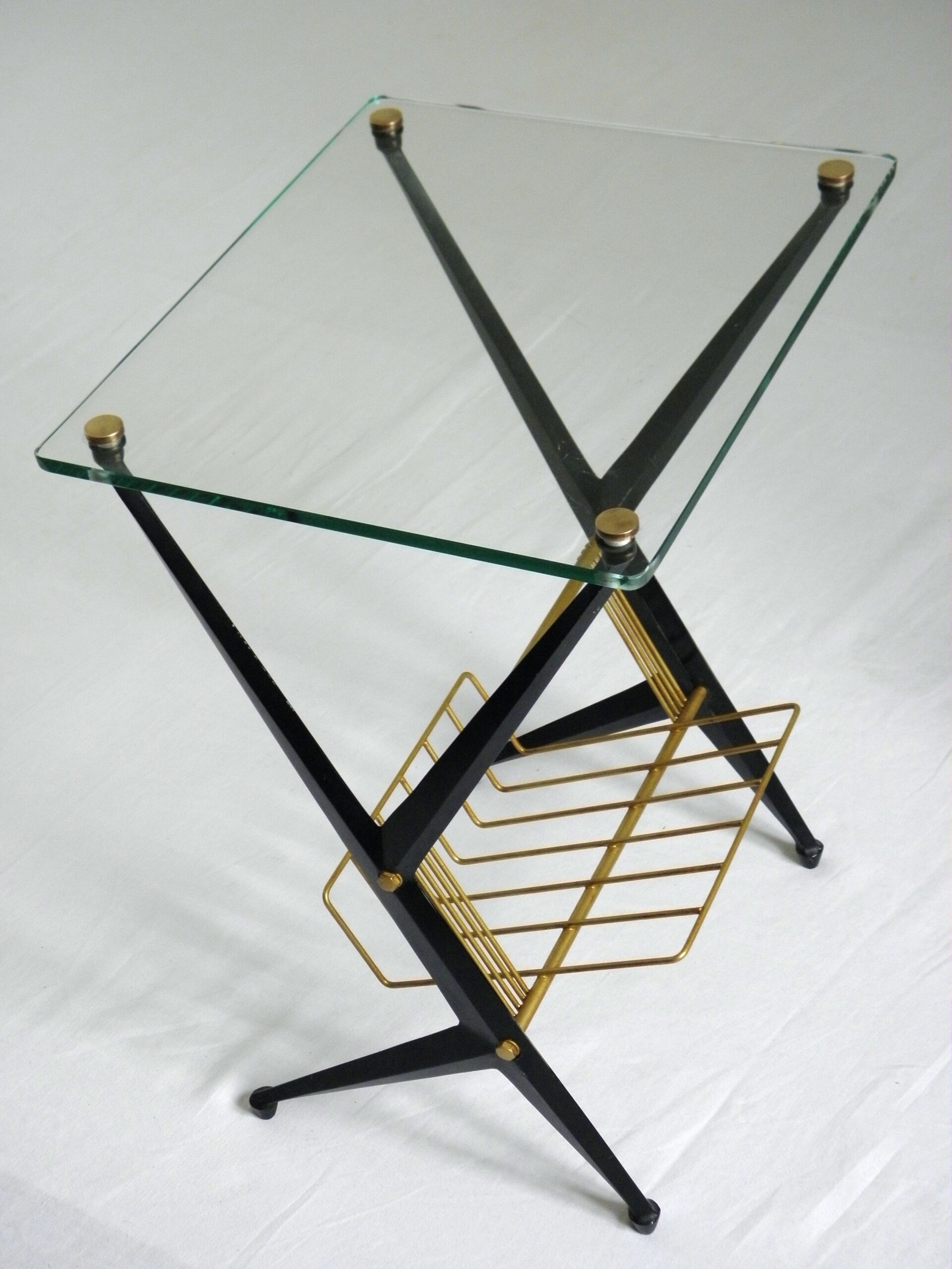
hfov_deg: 24.8
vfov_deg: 32.7
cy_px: 634
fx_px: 2163
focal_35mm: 59
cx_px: 476
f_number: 4.1
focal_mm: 10.6
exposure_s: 1/13
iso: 200
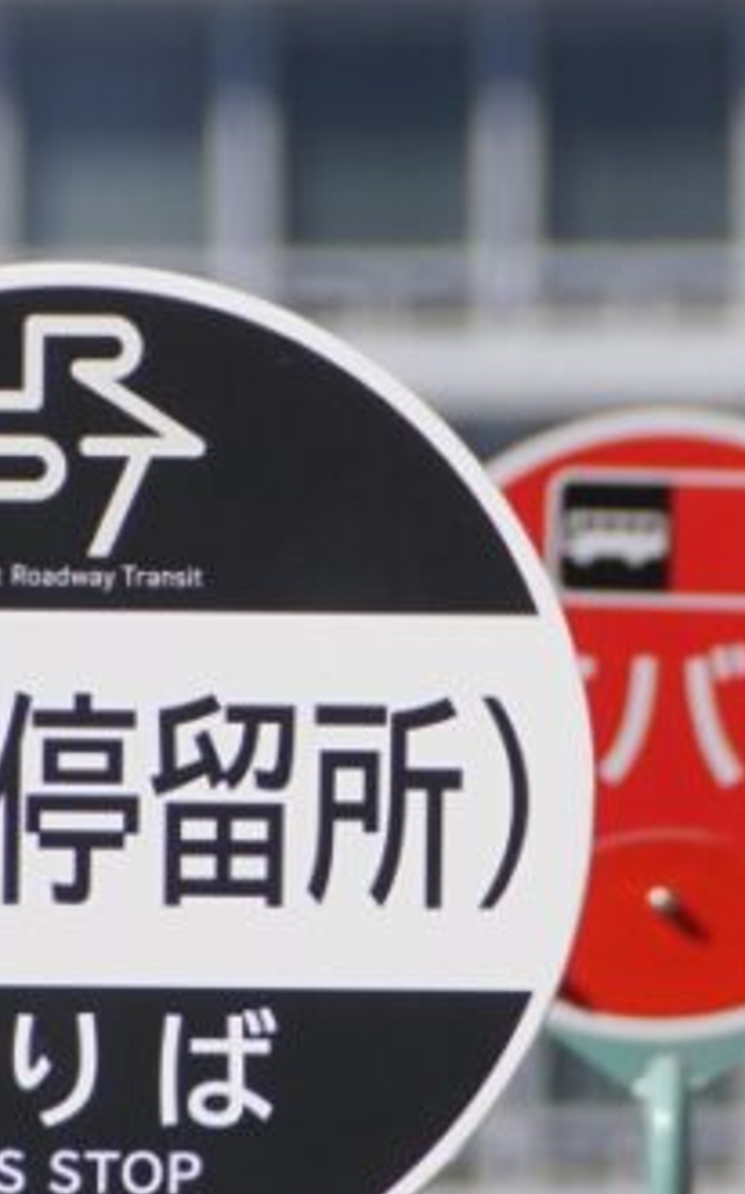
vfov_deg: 1.9
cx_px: 362
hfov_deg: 1.2
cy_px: 926
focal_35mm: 1092
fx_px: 35506
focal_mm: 230
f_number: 6.3
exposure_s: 1/400
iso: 100
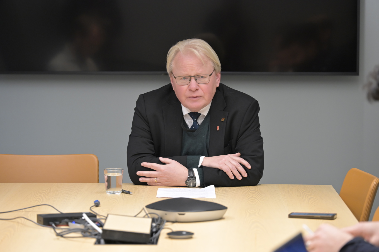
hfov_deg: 15.2
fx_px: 1421
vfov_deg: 10.2
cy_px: 126
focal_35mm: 135
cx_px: 190
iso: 2500
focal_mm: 135
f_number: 4.5
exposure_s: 1/250
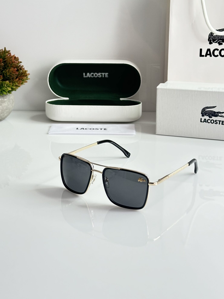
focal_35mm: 62
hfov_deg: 23.6
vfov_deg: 31.2
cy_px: 128
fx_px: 535
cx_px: 111
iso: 125
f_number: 1.78
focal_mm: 6.86
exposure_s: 1/50
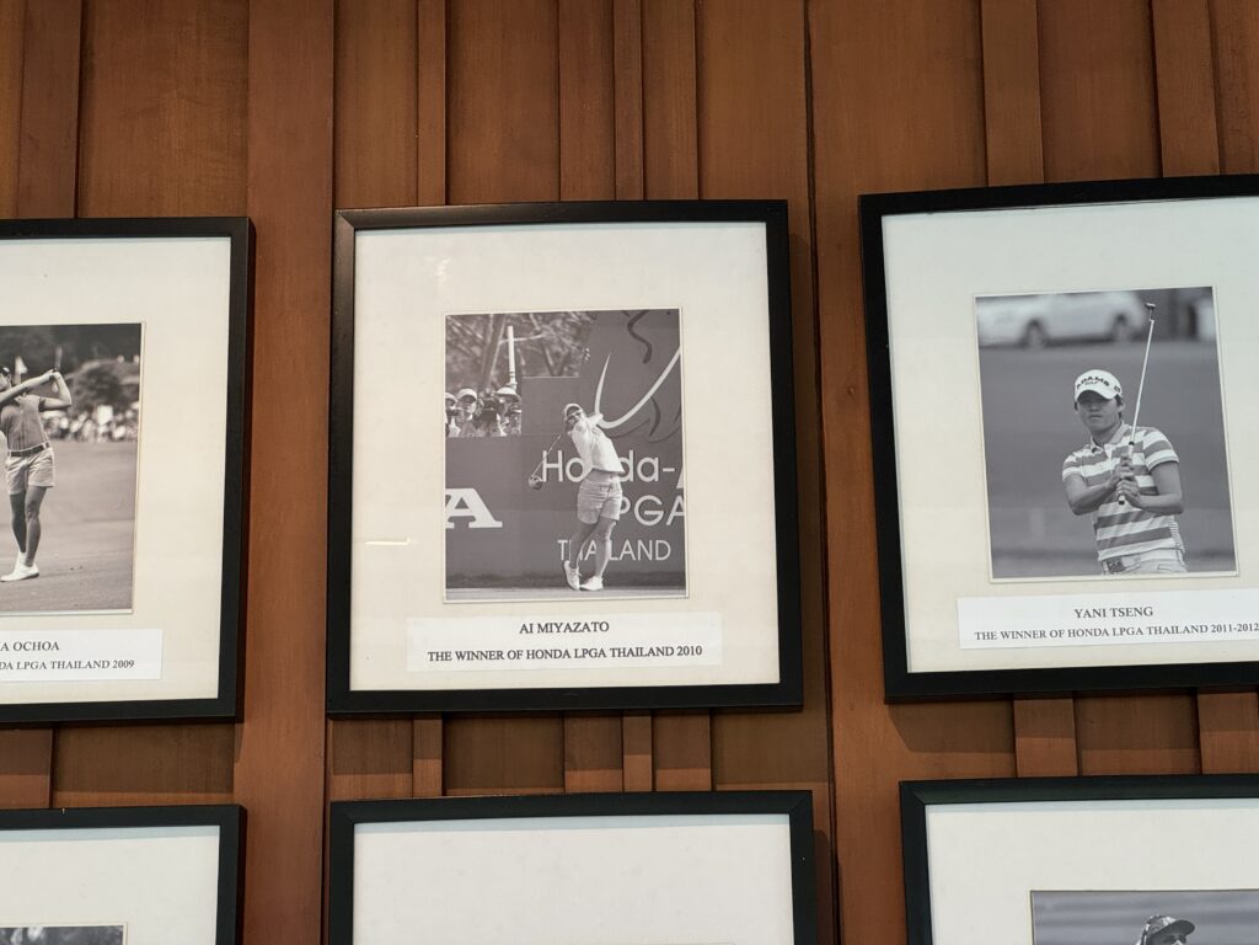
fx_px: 2801
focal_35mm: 77
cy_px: 472
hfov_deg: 25.3
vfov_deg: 19.1
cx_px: 630
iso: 200
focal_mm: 9
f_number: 2.8
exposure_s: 1/50
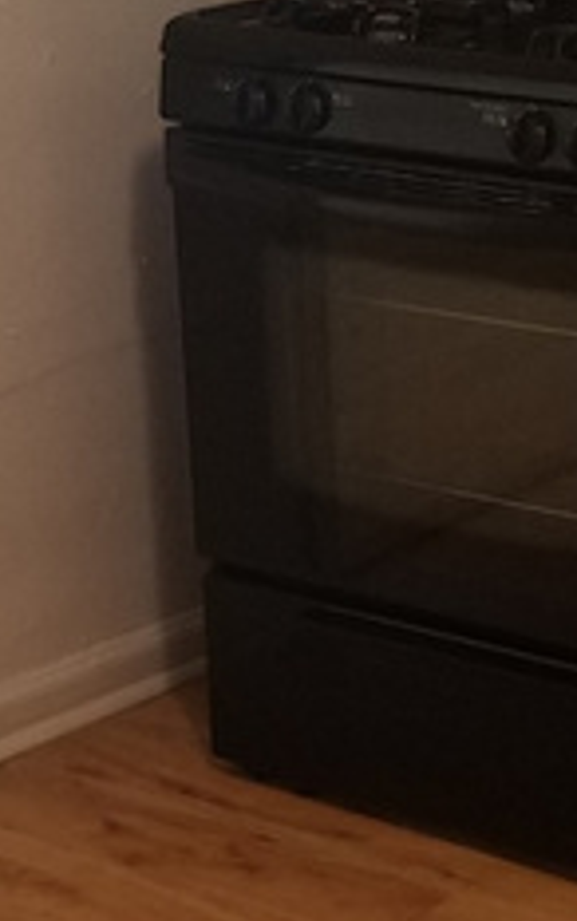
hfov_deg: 10.8
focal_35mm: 121
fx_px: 3039
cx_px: 565
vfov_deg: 17.2
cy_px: 447
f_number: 1.7
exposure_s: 1/40
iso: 160
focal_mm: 4.2
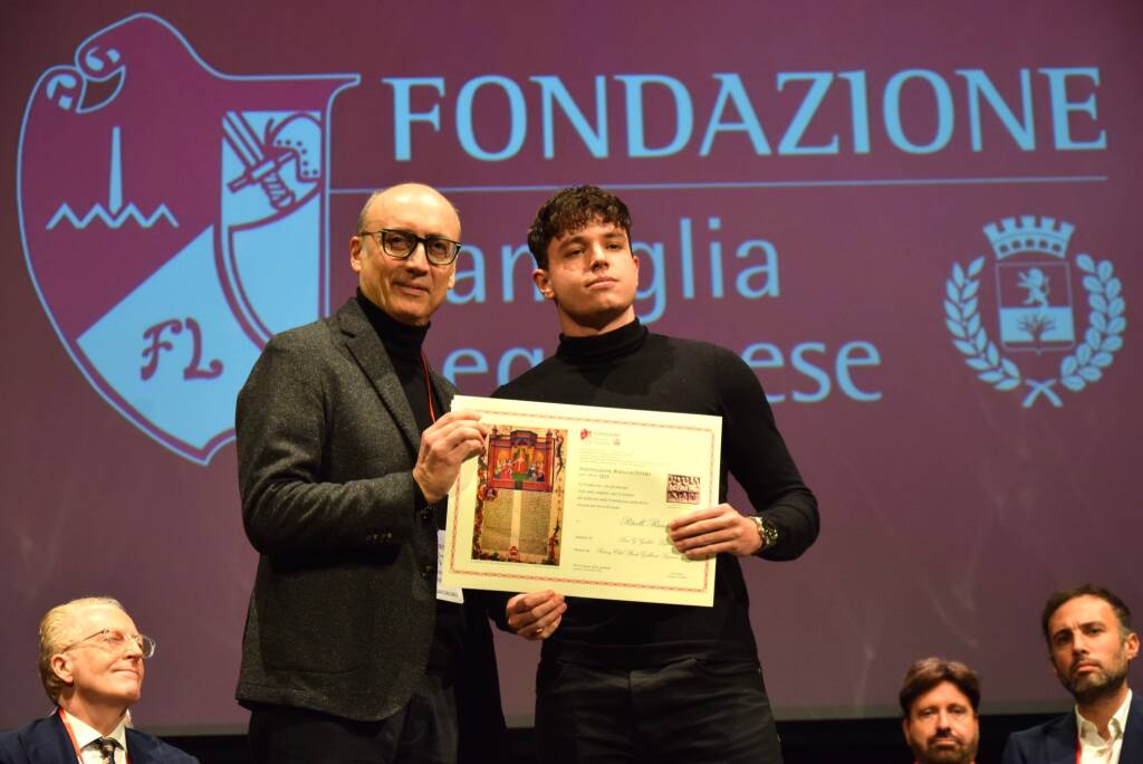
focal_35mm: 112
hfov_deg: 18.3
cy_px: 382
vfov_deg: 12.2
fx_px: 3558
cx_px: 572
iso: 720
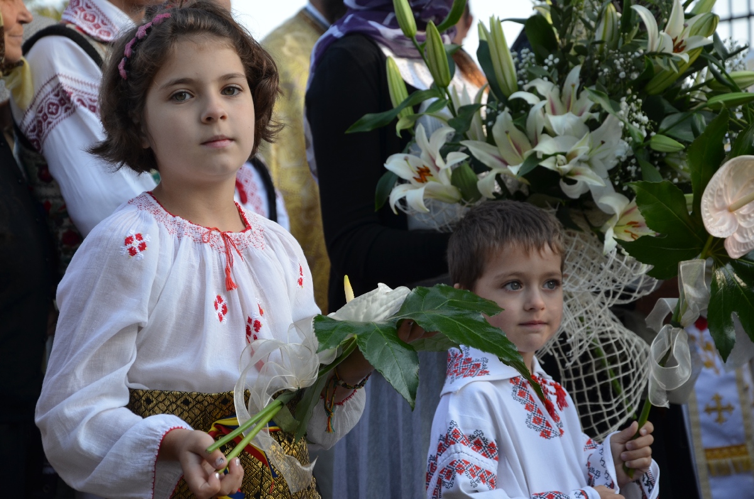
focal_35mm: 120
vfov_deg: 11.4
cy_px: 250
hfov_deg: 17.1
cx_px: 377
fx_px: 2507
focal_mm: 80
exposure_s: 1/160
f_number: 6.3
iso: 200
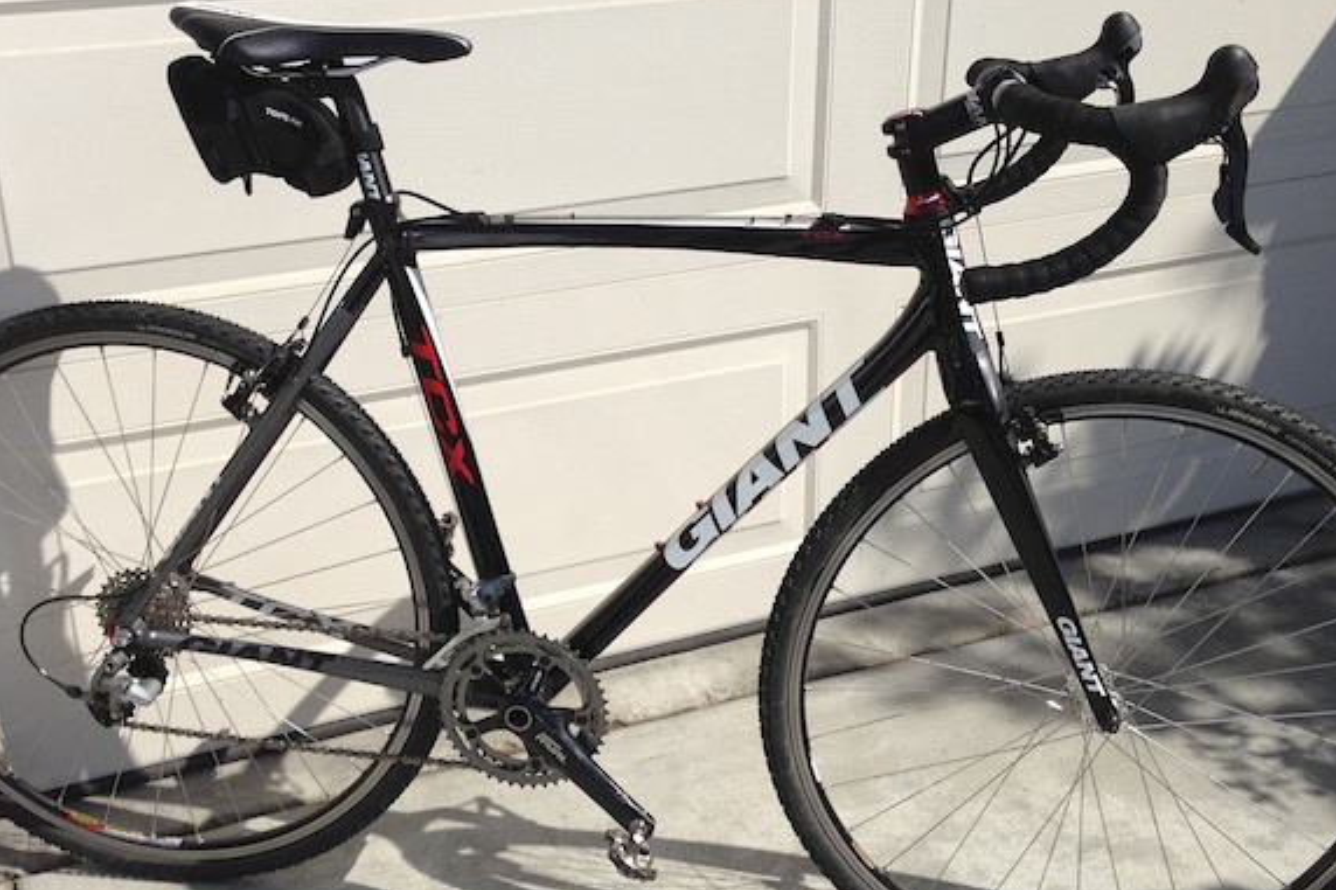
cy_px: 449
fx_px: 1781
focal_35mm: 48
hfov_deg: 41.1
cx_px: 612
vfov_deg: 28.1
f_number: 2.4
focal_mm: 4.13
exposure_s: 1/2358
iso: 50
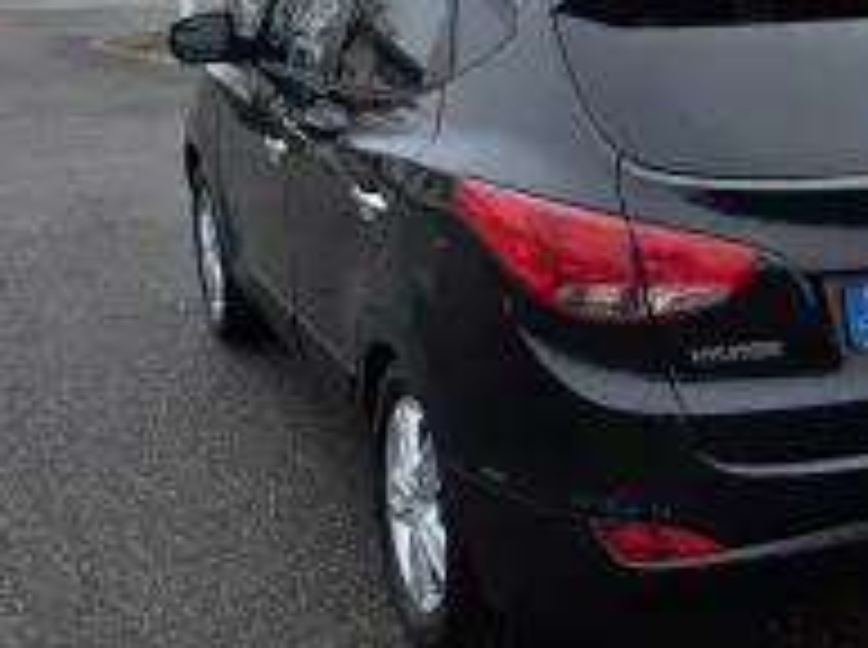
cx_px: 805
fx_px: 1076
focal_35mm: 43
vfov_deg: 32.7
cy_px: 140
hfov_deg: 40.1
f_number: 1.7
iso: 80
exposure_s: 1/1429
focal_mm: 6.3
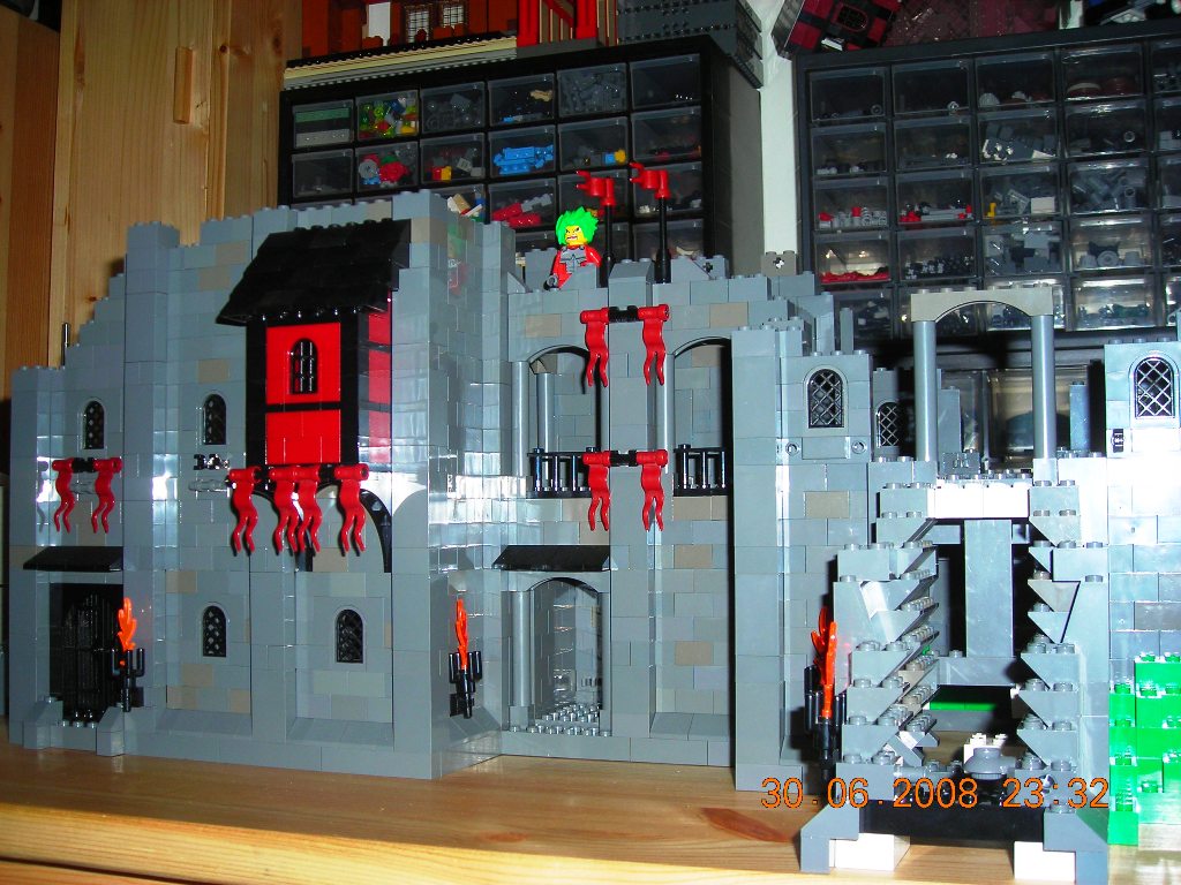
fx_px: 1399
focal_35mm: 41
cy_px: 442
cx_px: 590
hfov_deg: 45.8
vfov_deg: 35.1
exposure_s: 1/60.1
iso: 50
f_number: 3.3
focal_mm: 6.8
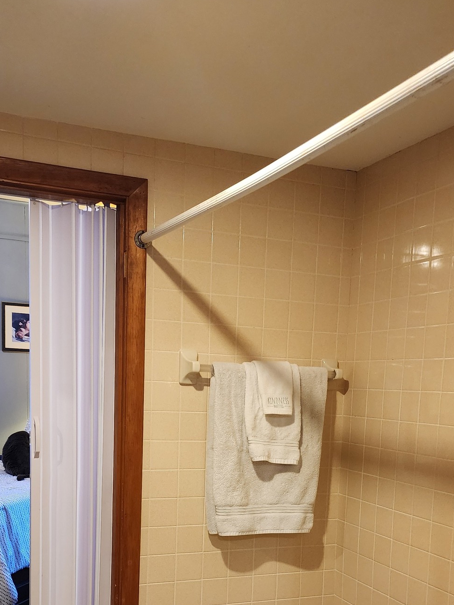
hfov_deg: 35.1
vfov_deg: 43.7
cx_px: 246
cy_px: 481
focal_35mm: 41
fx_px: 717
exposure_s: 1/40
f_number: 1.8
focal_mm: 6.4
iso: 500
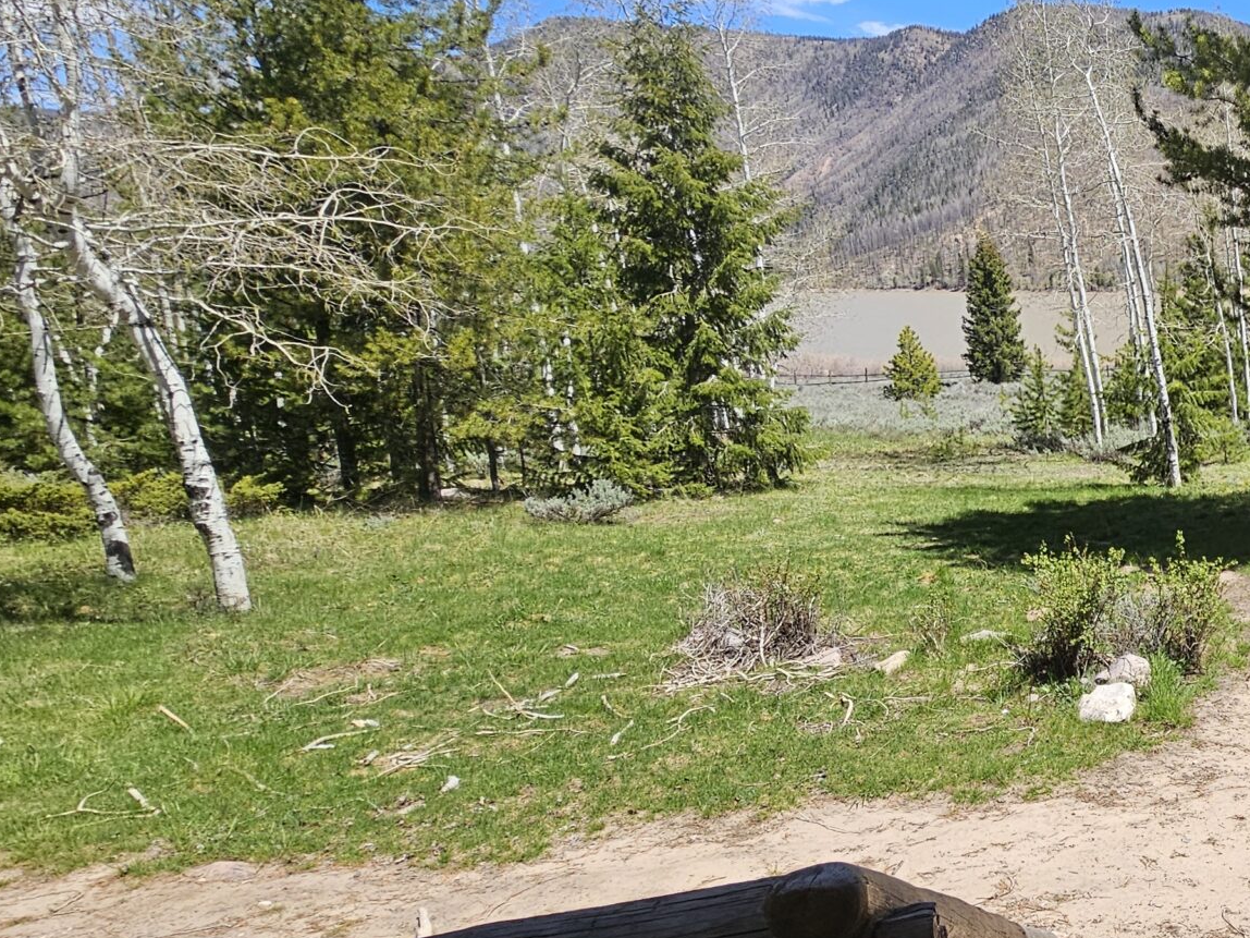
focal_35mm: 29
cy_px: 552
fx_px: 1047
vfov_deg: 48.0
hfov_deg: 46.2
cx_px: 1365
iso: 50
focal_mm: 2.2
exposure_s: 1/1704
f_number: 2.2
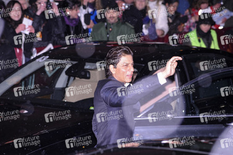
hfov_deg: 13.3
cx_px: 116
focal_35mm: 155
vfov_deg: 8.8
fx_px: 1002
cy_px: 78
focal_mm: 155
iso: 1250
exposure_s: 1/200
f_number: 6.3
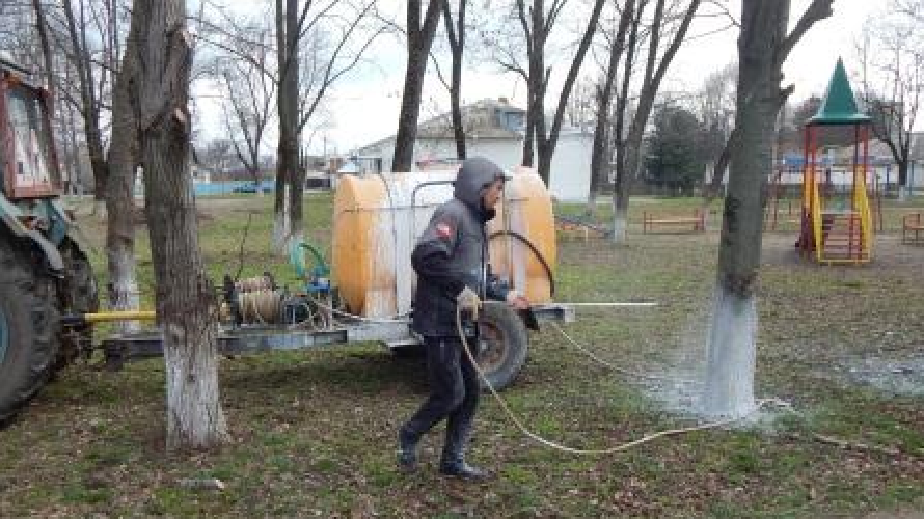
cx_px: 463
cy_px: 280
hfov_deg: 58.0
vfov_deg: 34.6
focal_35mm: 34
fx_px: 833
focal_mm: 5.6
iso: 125
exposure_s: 1/640
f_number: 3.2
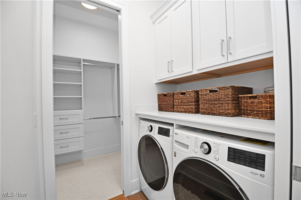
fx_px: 125
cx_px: 150
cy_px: 100
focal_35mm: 15
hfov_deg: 100.4
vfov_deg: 77.3
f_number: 4
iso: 360
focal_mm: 10
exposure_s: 1/60
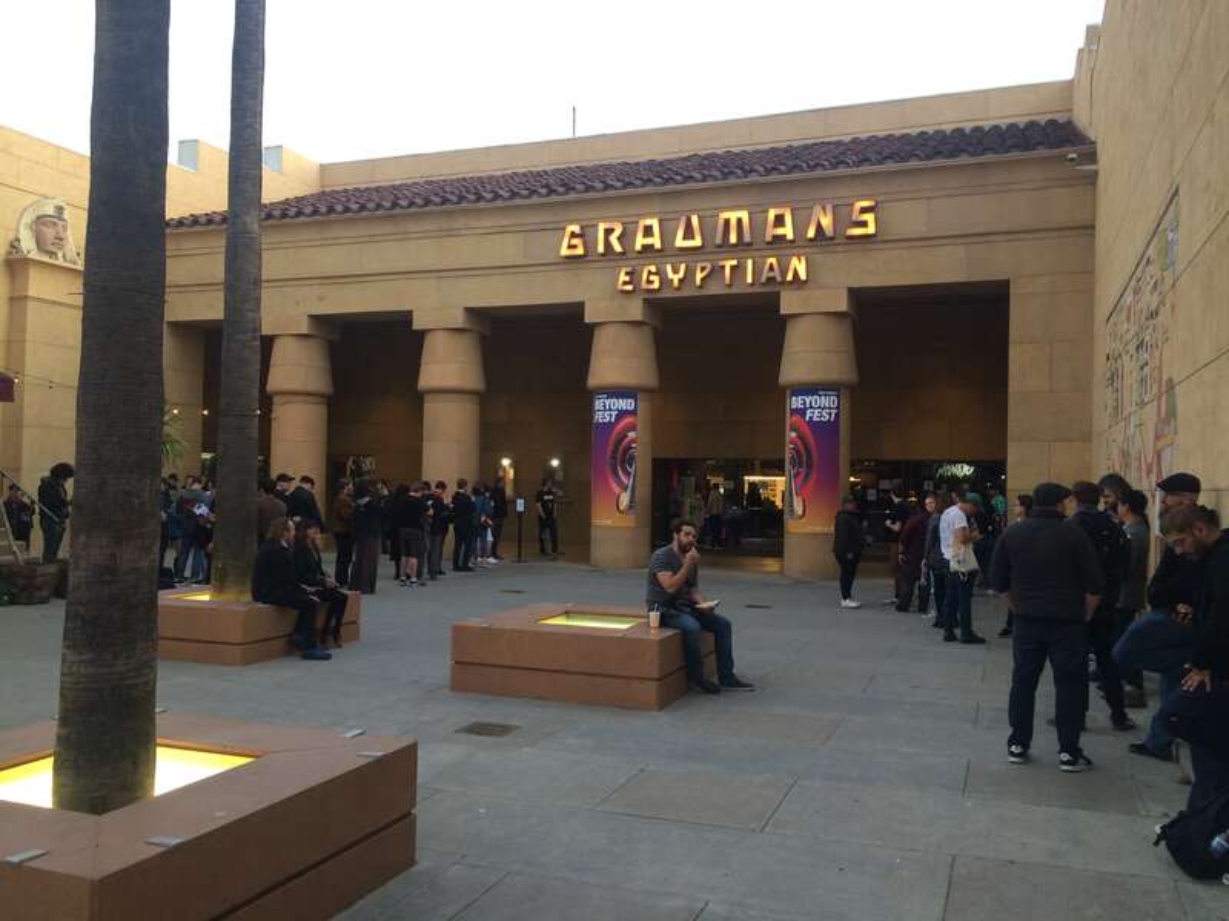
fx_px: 1030
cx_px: 614
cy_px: 460
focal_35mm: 29
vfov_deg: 48.2
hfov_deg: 61.7
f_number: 2.2
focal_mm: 4.15
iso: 64
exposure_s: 1/30
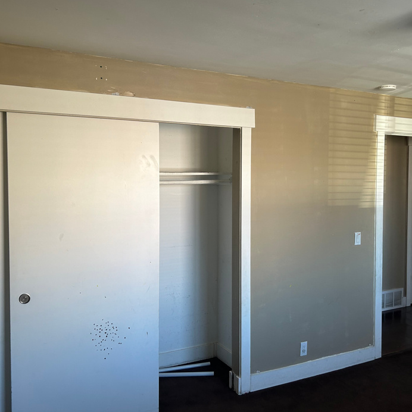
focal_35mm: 34
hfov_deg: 48.3
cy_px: 197
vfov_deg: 48.4
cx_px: 237
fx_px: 458
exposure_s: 1/121
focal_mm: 5.7
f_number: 1.5
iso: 80
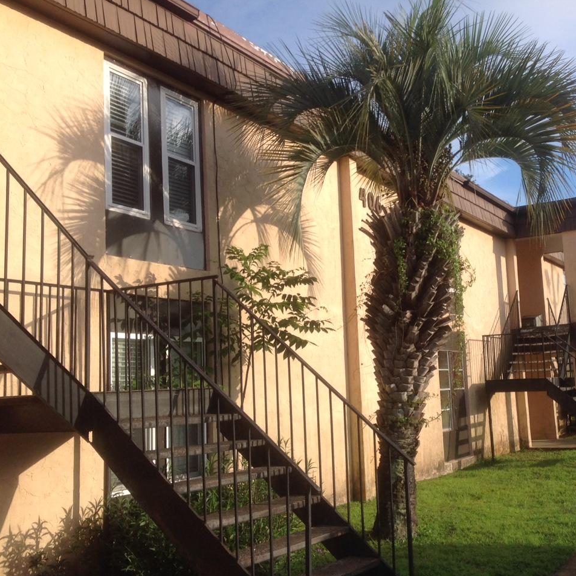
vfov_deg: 40.0
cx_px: 389
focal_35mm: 42
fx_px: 791
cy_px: 290
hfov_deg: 39.5
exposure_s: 1/840
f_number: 2.4
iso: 50
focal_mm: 4.28
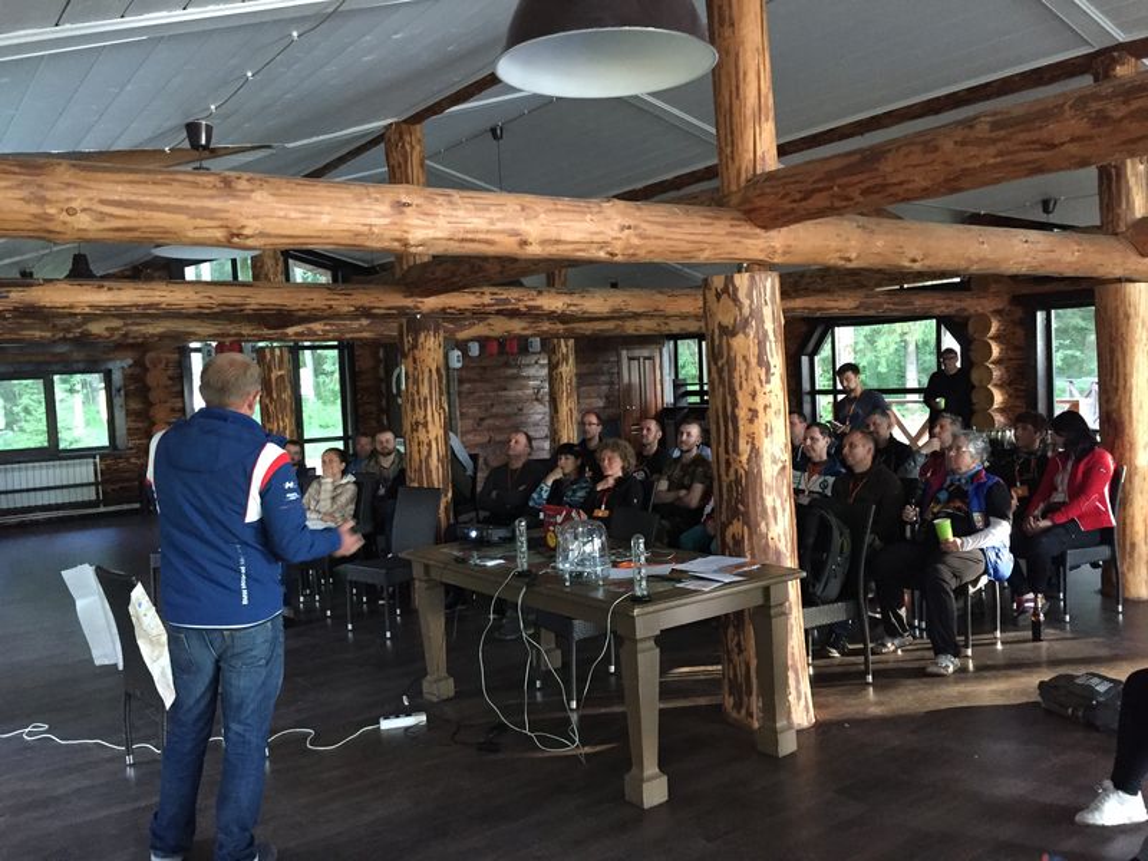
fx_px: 962
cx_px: 574
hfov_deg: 61.7
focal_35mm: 29
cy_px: 430
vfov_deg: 48.2
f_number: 2.2
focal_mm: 4.15
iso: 320
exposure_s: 1/17
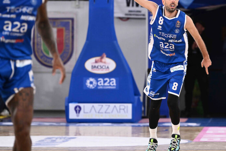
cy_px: 52
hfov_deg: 8.1
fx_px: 1595
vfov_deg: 5.4
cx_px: 134
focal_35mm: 254
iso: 2000
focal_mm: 175
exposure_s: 1/1600
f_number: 3.5
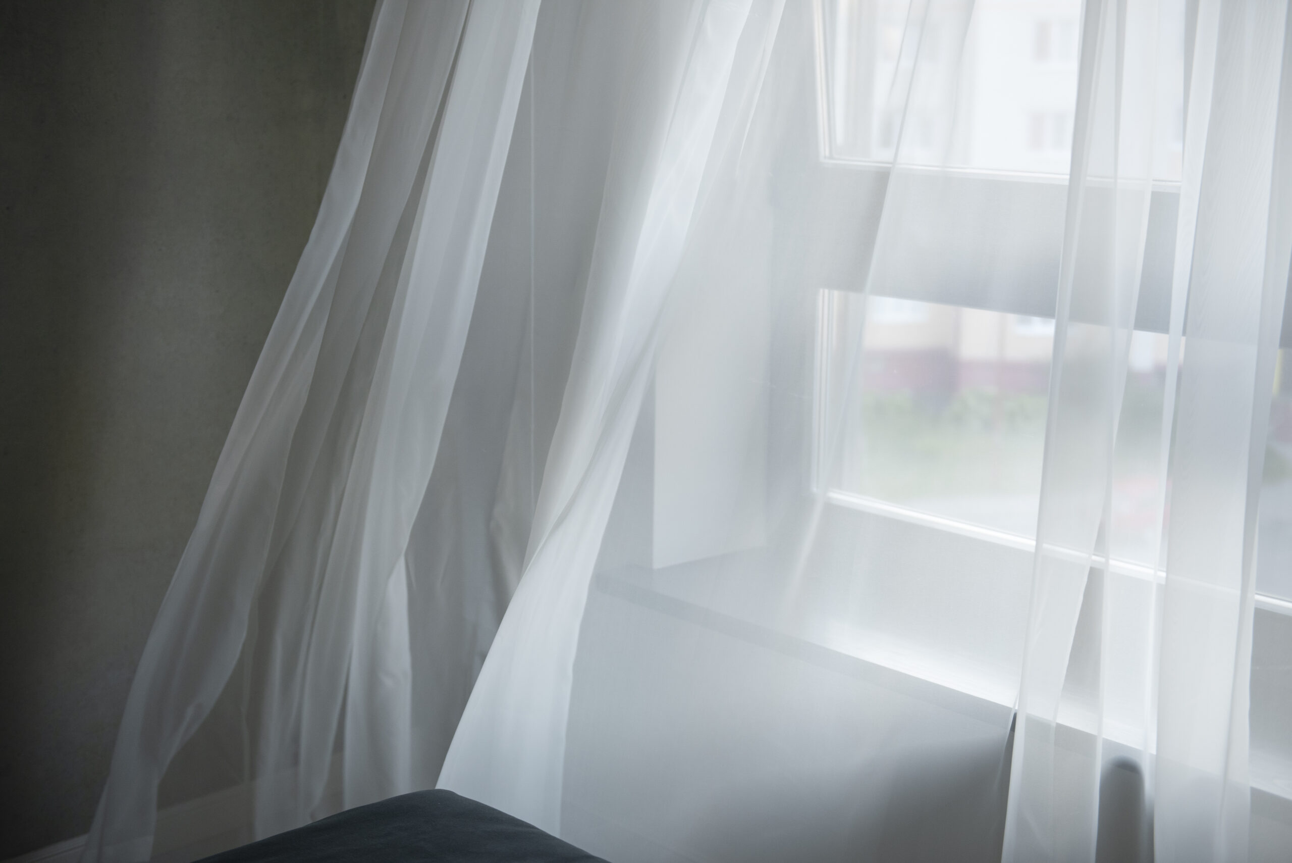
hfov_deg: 39.6
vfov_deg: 27.0
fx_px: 1795
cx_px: 646
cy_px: 432
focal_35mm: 50
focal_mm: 50
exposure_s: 1/200
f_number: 2.8
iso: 640
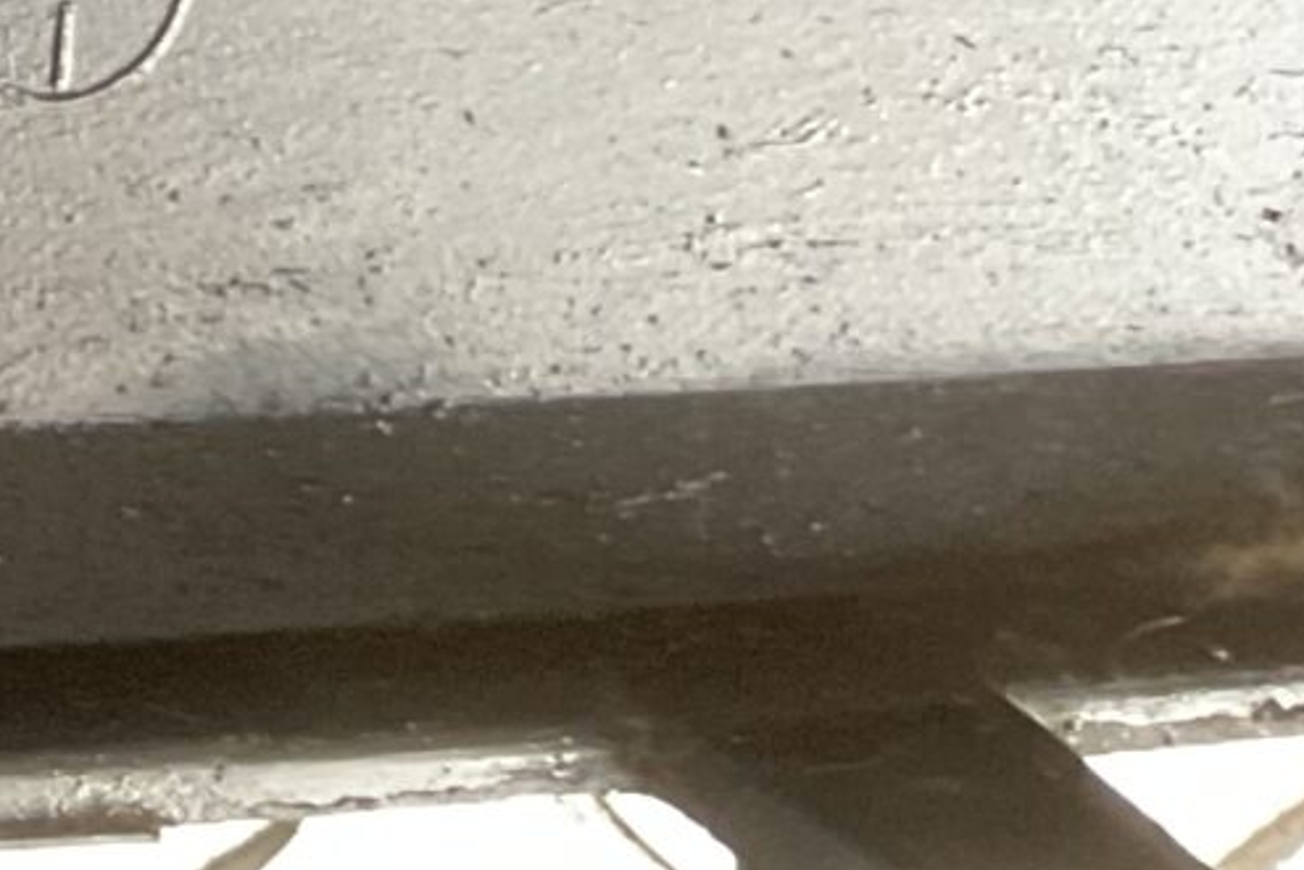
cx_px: -2050
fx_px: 5650
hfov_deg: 10.8
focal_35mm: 156
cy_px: -1313
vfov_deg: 8.0
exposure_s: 1/40
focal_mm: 3
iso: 250
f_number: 1.8
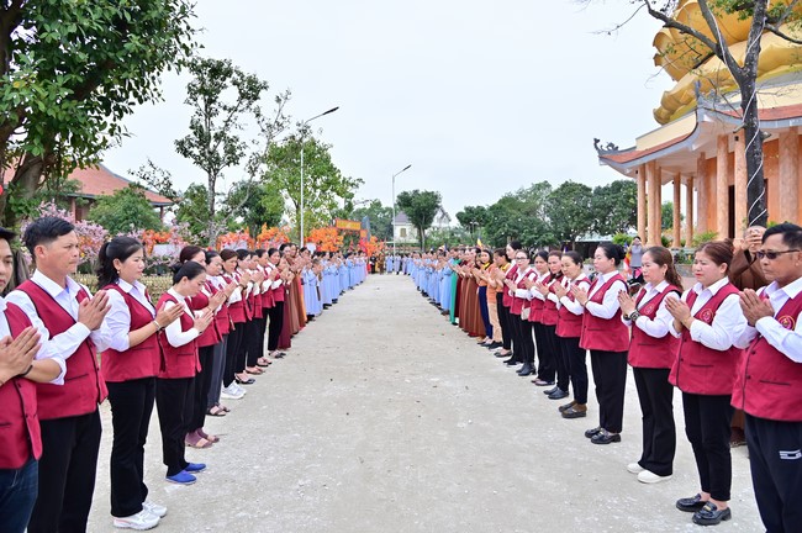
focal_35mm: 24
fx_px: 534
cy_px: 266
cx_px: 401
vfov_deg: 53.0
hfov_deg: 73.8
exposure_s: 1/500
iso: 160
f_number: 5.6
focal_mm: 24
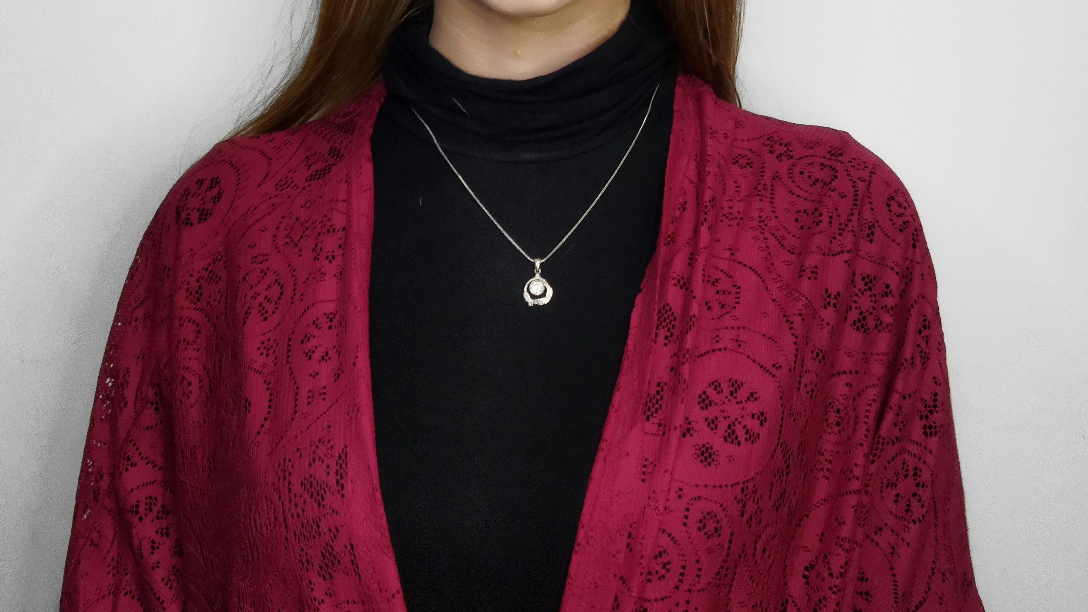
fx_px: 1154
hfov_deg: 50.5
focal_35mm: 40
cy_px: 153
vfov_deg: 29.2
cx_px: 545
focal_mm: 4.71
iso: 481
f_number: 1.79
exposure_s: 1/50
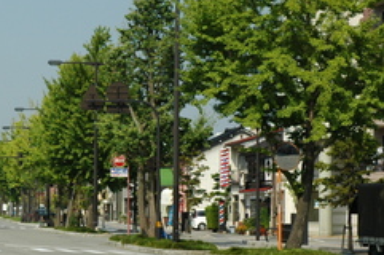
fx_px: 1459
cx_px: -3
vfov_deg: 10.0
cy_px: 132
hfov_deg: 14.7
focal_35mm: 137
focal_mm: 44
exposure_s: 1/1250
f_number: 8
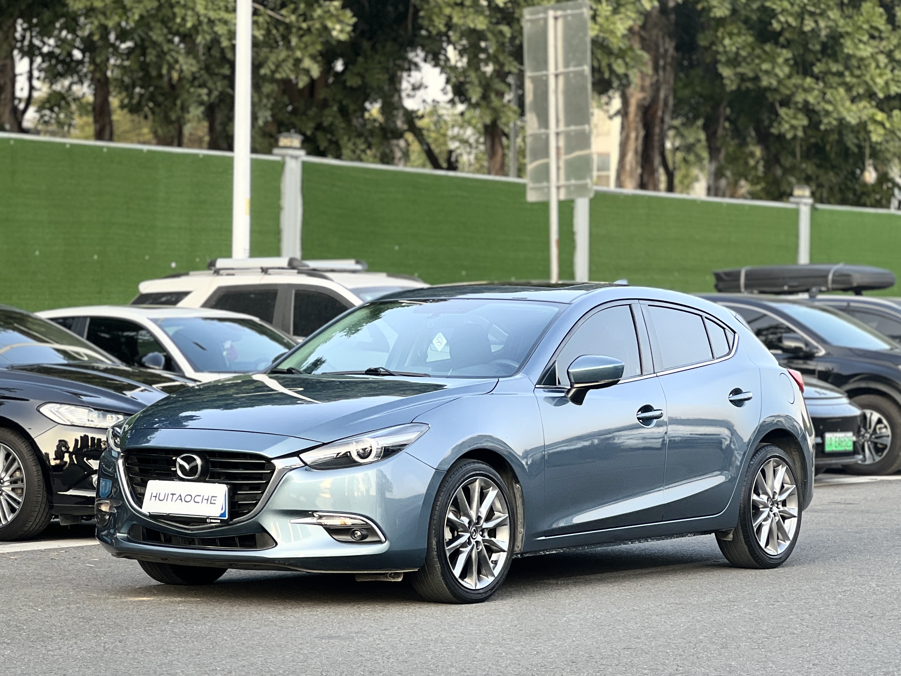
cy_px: 338
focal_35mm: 77
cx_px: 450
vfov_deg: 19.1
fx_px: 2004
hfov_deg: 25.3
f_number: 2.8
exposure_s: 1/121
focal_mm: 9
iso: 40
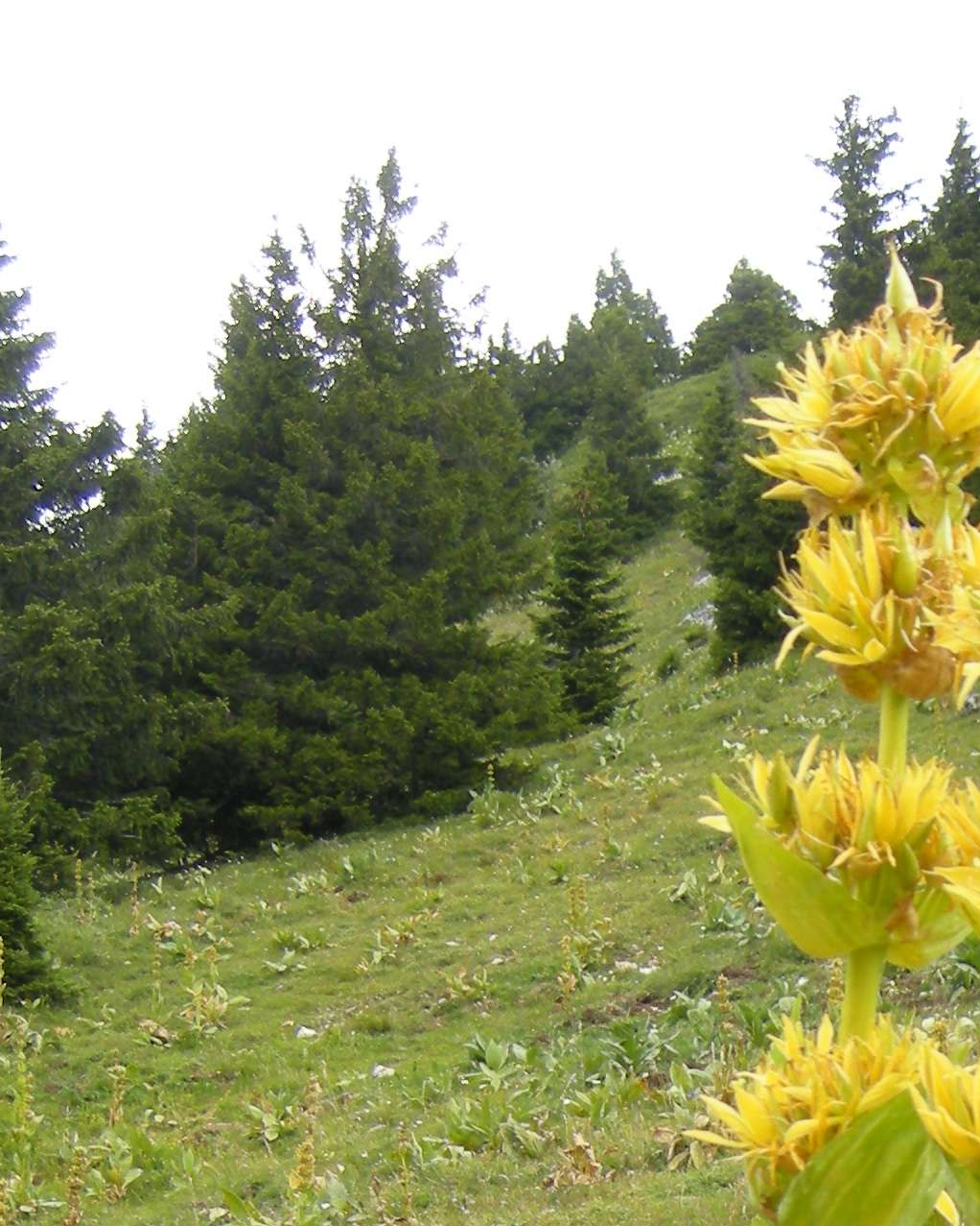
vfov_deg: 16.5
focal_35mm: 107
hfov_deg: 14.2
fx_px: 3878
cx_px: 1001
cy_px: 1763
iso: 64
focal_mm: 7.5
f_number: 3.4
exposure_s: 1/78.3
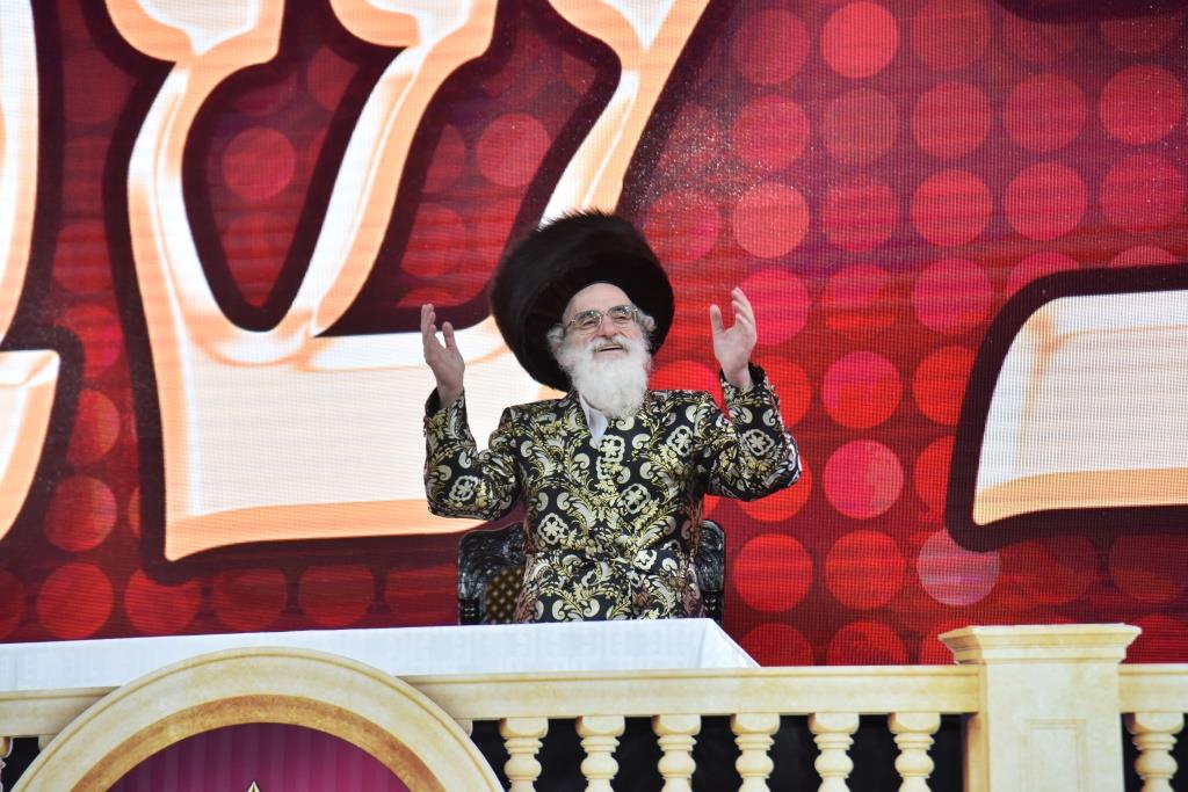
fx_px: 3960
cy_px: 396
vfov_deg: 11.4
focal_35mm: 120
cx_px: 594
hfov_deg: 17.1
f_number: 4
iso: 640
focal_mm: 120
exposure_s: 1/250
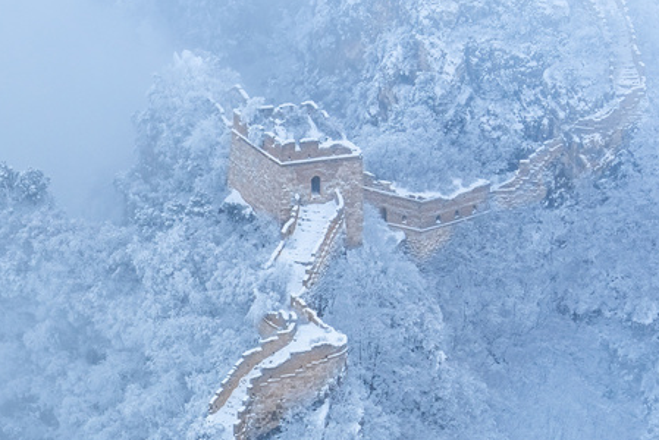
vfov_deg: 5.5
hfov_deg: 8.2
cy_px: 411
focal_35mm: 249
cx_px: -68
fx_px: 4561
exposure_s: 1/200
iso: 320
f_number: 7.1
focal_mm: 112
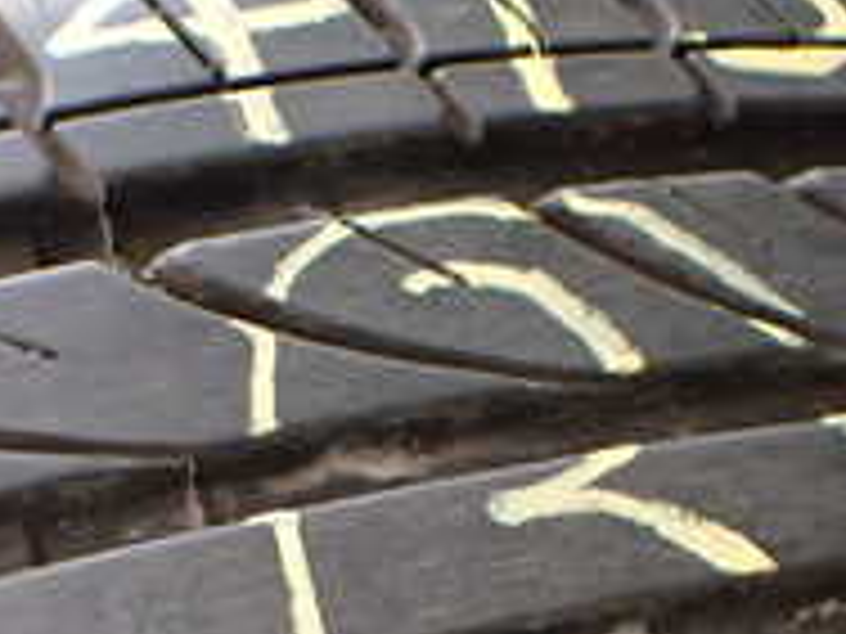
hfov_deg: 20.4
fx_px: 2346
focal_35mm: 96
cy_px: 746
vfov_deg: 14.9
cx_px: 328
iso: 400
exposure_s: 1/125
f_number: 2.3
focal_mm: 5.4
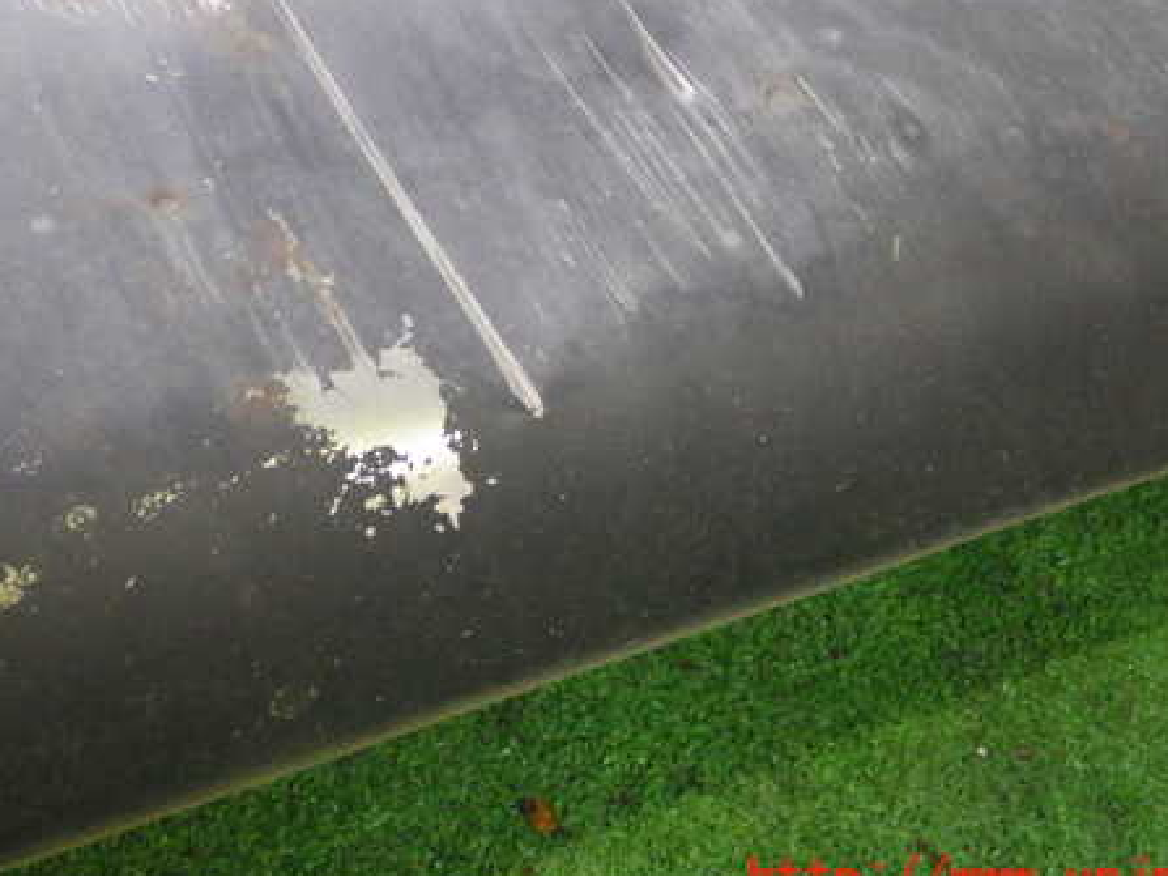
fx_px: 1855
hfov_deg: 34.9
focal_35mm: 55
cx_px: 554
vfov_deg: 26.5
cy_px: 327
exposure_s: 1/60
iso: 2000
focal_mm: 7.3
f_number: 2.8
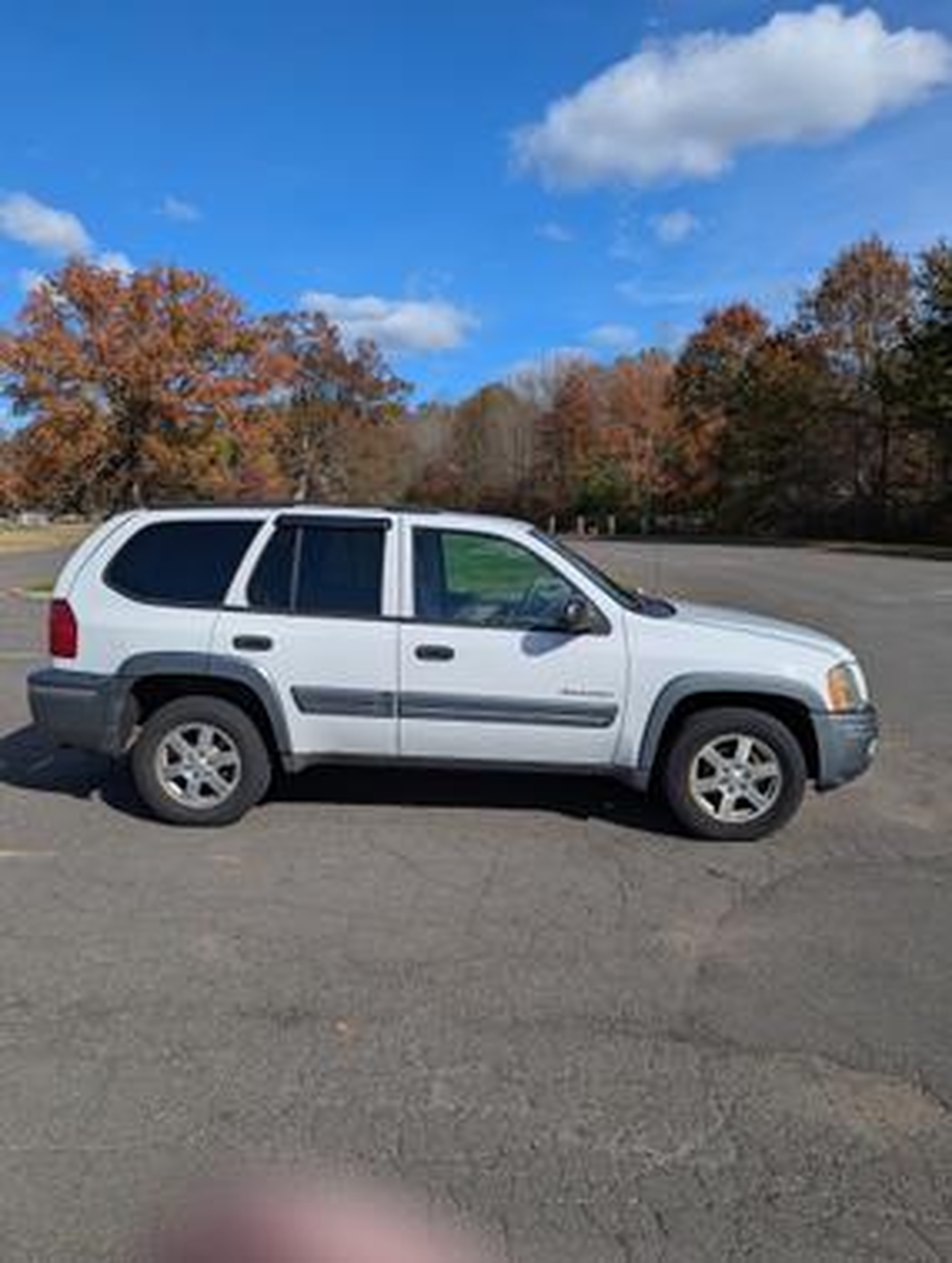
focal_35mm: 24
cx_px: 476
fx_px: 877
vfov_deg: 71.5
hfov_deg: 57.0
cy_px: 632
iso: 48
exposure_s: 1/3906
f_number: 1.85
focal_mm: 6.81
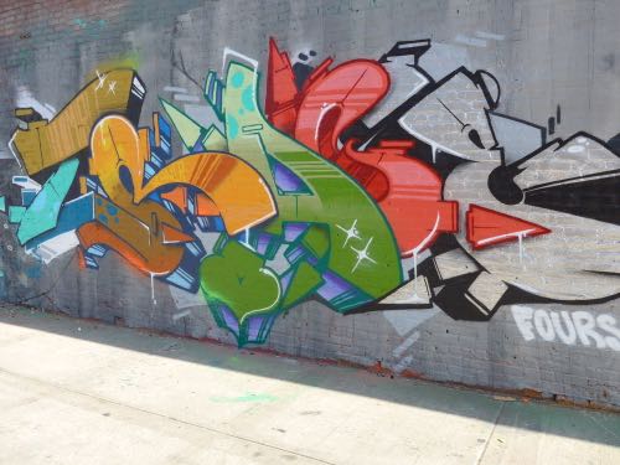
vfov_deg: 48.2
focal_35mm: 29
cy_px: 232
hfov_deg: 61.7
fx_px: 519
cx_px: 310
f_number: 2.8
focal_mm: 6
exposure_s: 1/500
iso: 80
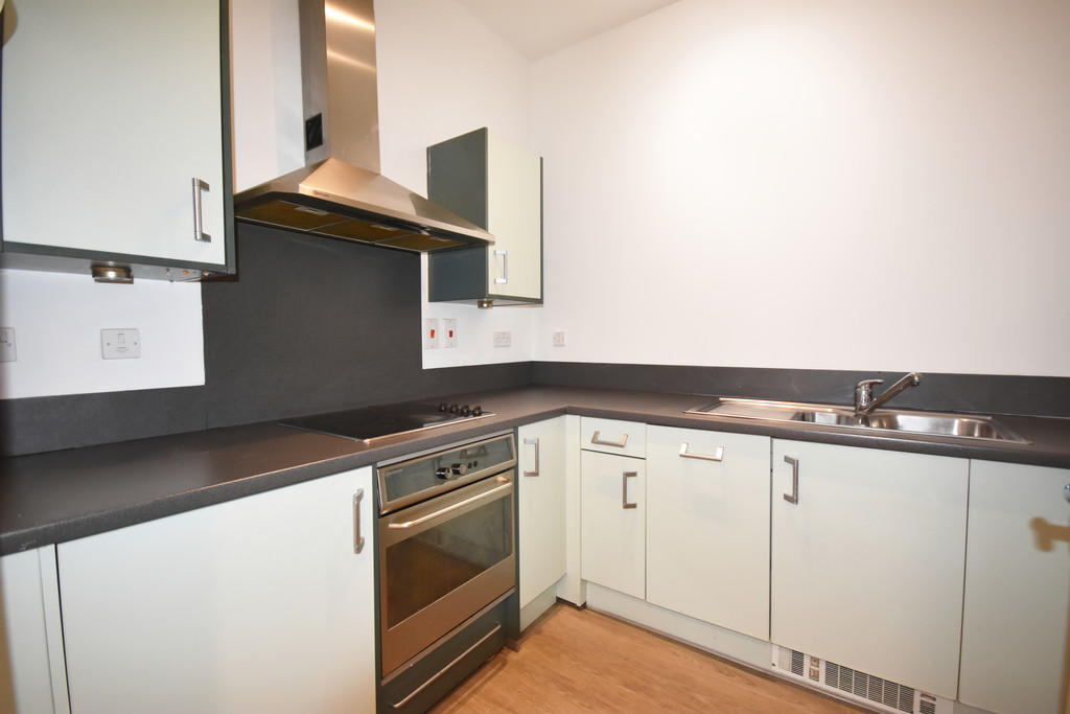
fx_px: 446
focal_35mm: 15
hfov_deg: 100.4
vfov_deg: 77.3
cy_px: 357
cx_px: 535
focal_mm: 10
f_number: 4
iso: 1400
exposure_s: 1/60
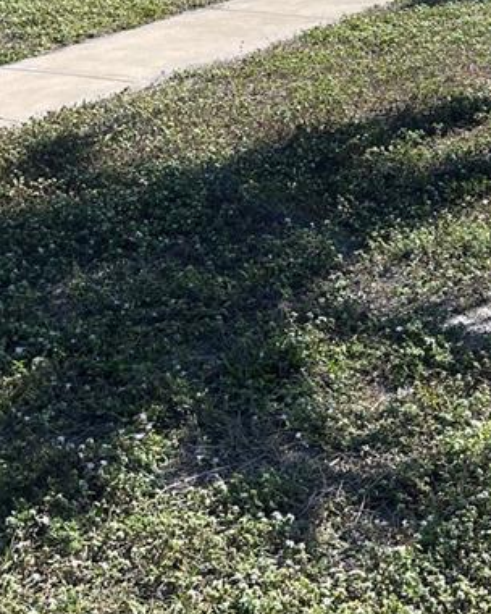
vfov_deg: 21.6
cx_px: 622
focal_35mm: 77
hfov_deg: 18.6
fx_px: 1399
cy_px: -247
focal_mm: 5.1
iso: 32
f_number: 1.6
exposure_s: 1/2717
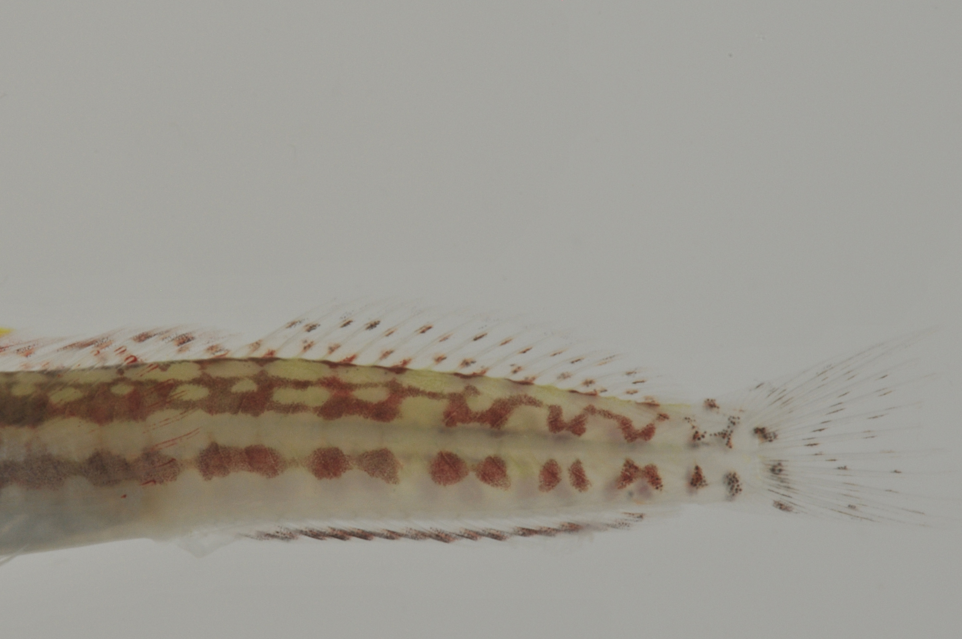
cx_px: 262
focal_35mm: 232
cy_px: 399
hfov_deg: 8.9
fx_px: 6185
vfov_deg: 5.9
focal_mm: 105
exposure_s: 1/60
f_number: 40
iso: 200
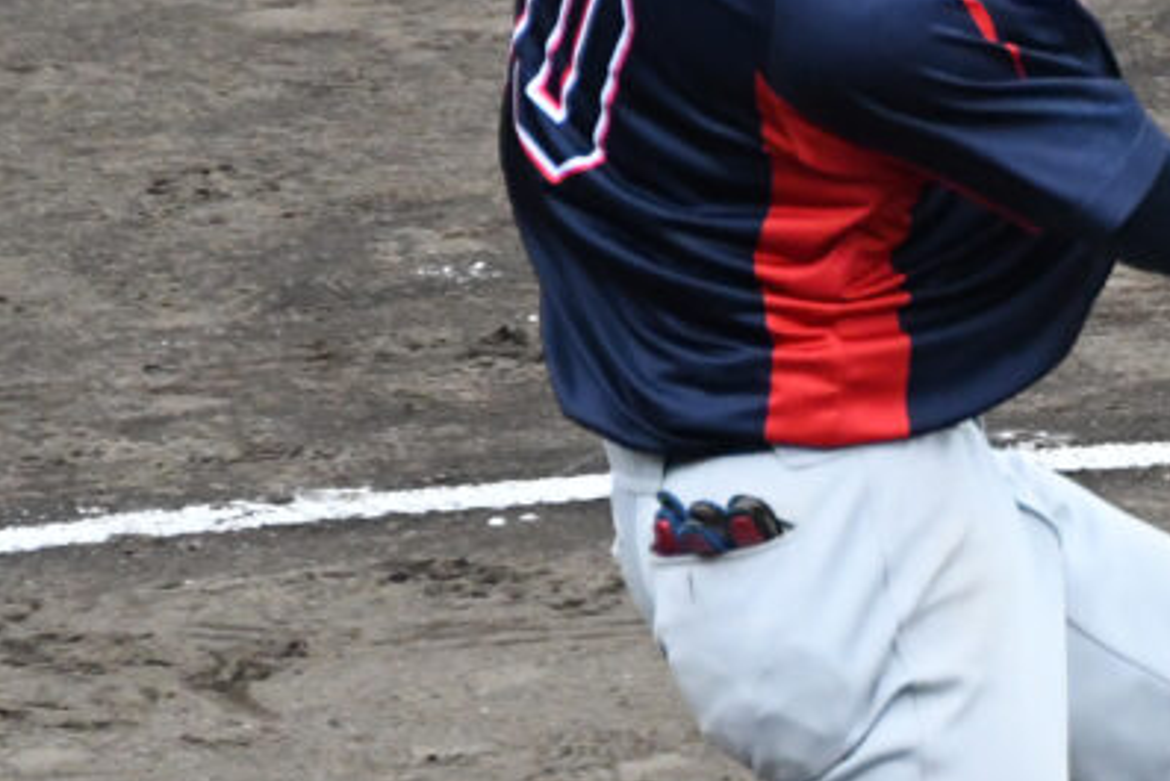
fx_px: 36476
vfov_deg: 1.2
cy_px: 809
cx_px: 1034
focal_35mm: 1122
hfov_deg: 1.8
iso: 4000
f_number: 6.3
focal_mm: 290
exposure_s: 1/1600
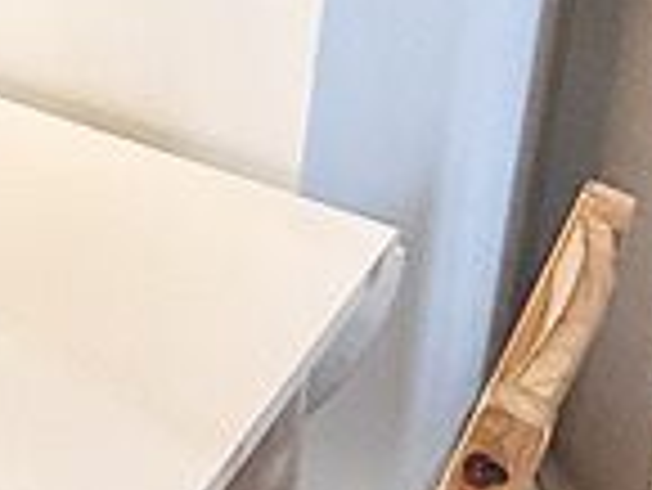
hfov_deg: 18.6
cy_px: -288
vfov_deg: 17.0
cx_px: -576
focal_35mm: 77
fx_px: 1452
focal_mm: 2.22
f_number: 2.2
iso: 200
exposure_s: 1/50
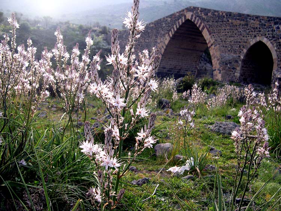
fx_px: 309
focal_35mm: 38
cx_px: 140
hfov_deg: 49.0
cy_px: 106
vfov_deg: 37.7
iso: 100
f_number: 2.8
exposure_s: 1/277
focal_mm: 8
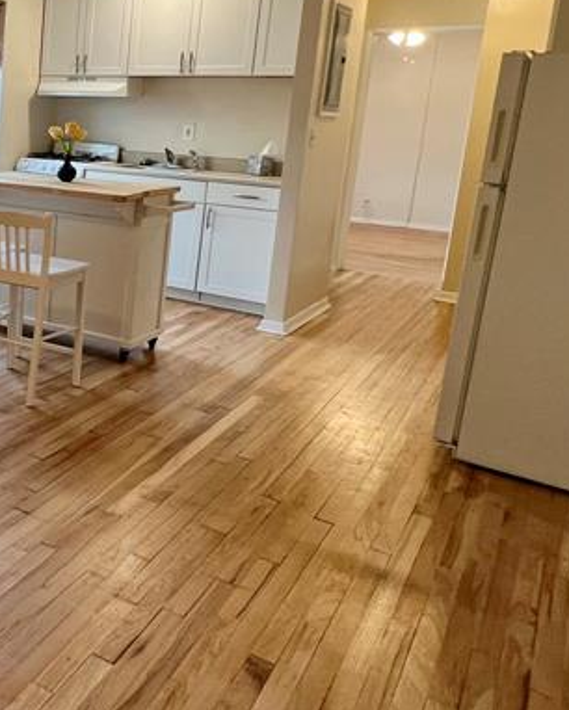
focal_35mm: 34
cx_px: -121
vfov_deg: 51.9
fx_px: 715
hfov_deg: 34.4
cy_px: 242
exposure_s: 1/60
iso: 160
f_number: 1.8
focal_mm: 1.57
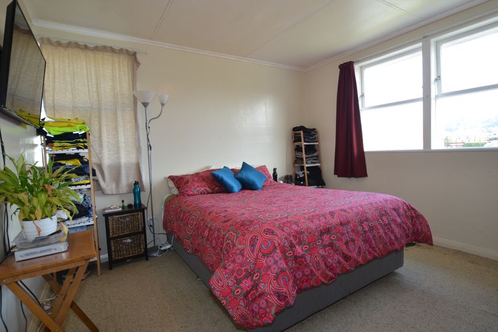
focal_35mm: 18
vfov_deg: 67.4
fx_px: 249
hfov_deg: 90.0
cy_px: 166
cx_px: 249
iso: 400
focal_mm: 12
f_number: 5
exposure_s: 1/100
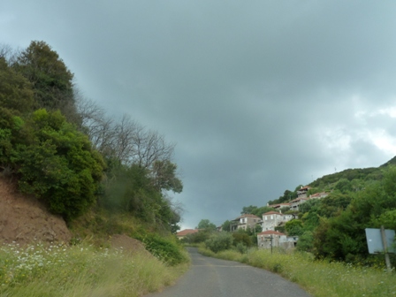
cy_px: 148
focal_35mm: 25
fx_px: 286
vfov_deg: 54.9
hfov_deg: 69.4
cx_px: 198
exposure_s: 1/160
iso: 125
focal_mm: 4.1
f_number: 4
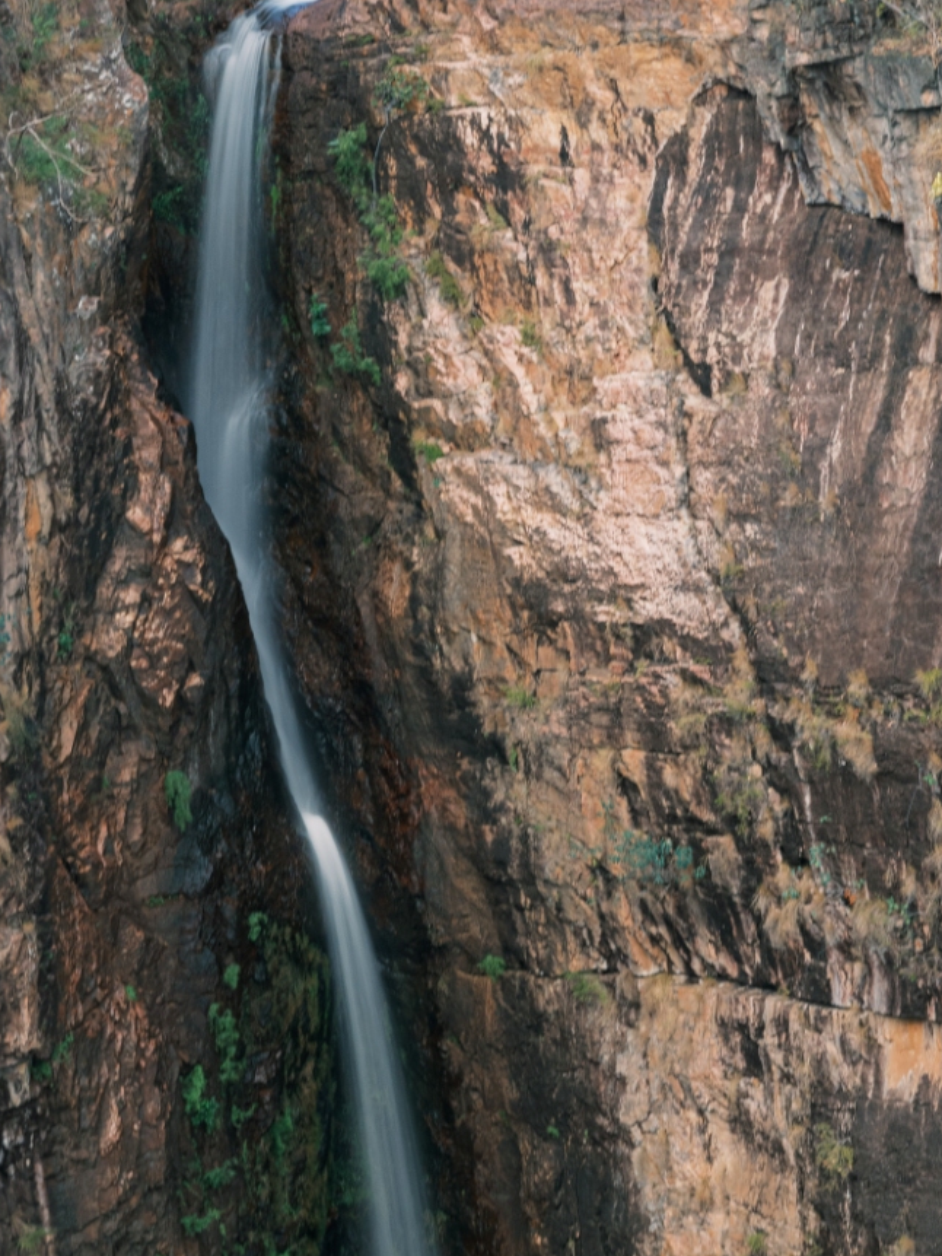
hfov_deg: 7.4
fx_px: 7328
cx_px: 436
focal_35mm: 202
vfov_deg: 9.8
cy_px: 1082
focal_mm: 110
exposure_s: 1/1.43
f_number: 8
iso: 800
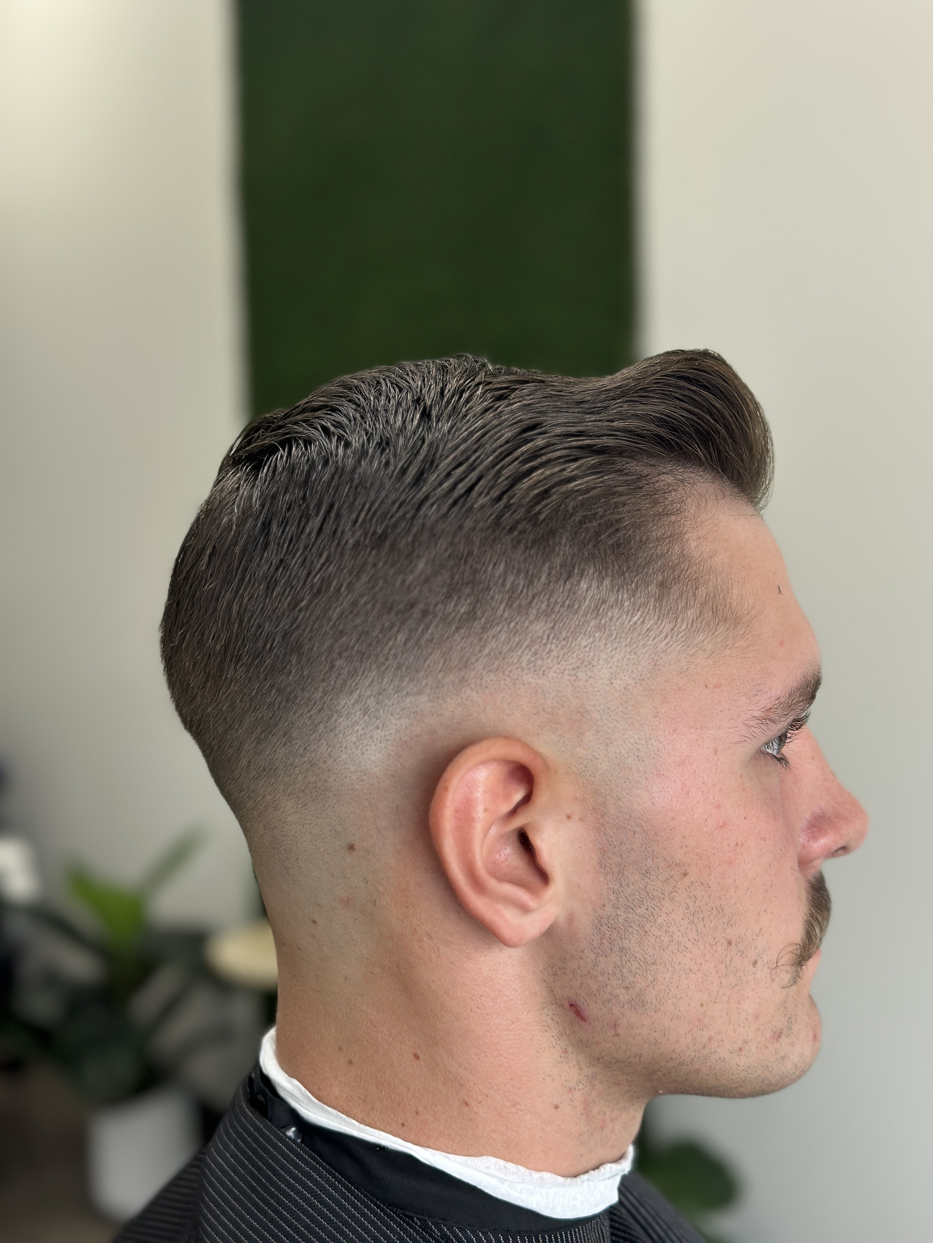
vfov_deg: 39.7
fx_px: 1725
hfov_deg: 30.3
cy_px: 622
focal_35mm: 48
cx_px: 466
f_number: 1.78
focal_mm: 6.86
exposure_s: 1/199
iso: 80
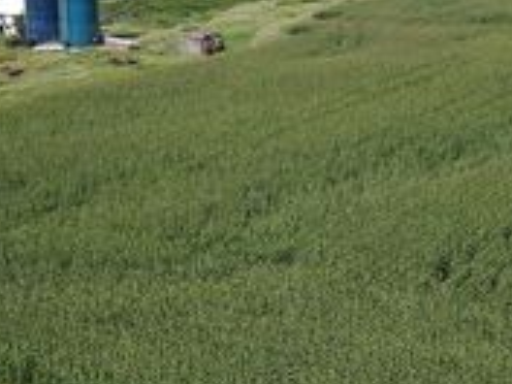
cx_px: 308
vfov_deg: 21.4
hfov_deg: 28.5
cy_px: 307
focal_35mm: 68
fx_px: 1006
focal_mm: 4.5
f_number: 2.8
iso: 100
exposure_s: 1/640
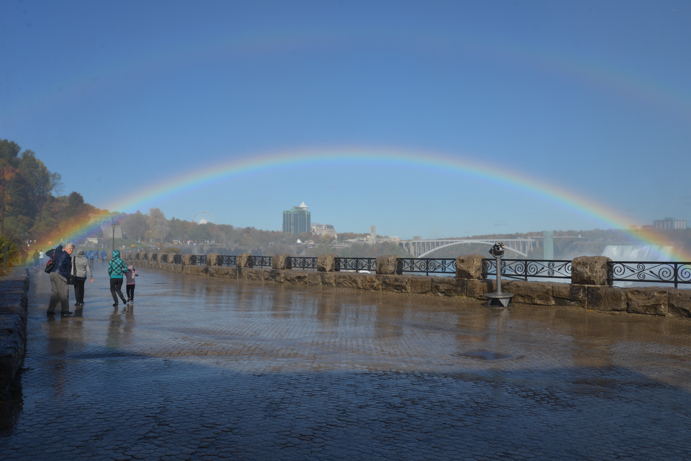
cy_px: 230
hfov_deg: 58.7
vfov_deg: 41.1
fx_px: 614
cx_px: 346
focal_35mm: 32
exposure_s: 1/320
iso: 100
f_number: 9
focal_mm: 32
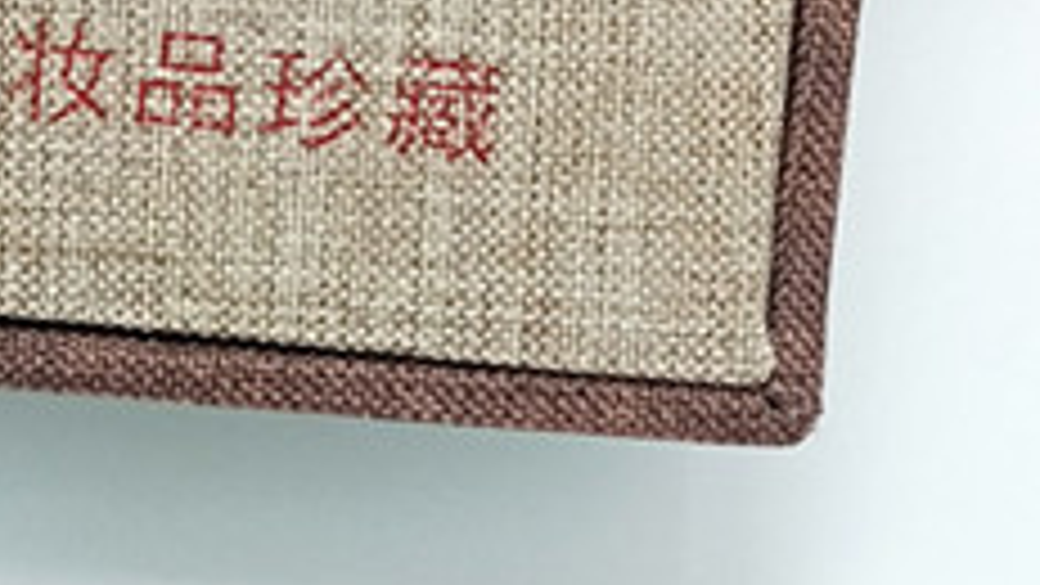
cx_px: -77
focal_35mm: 104
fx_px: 2868
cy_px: 162
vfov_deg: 11.6
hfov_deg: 19.7
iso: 157
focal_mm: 3.99
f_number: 1.7
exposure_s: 1/50
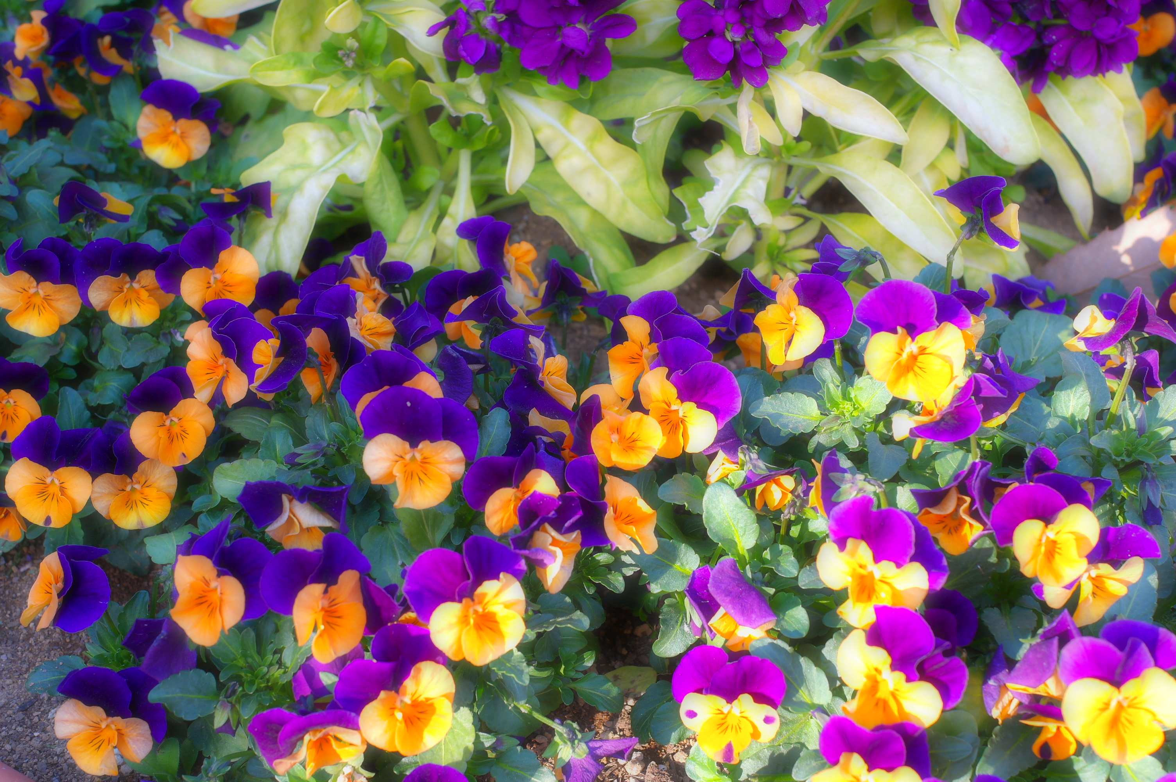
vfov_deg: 29.2
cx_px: 588
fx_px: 1501
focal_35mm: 46
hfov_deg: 42.8
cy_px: 391
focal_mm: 30
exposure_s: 1/60
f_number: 5.6
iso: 200
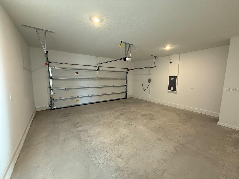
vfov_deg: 85.7
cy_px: 90
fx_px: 97
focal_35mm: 14
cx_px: 120
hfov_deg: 102.1
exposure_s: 1/60
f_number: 2.2
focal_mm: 2.22
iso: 400
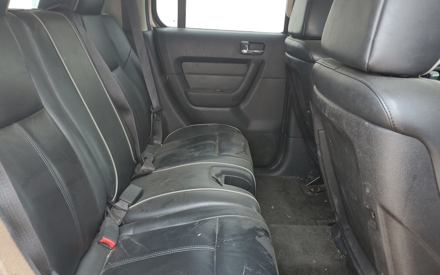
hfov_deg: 66.5
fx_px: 336
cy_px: 124
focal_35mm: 28
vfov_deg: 44.5
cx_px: 223
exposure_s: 1/120
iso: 52
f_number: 1.5
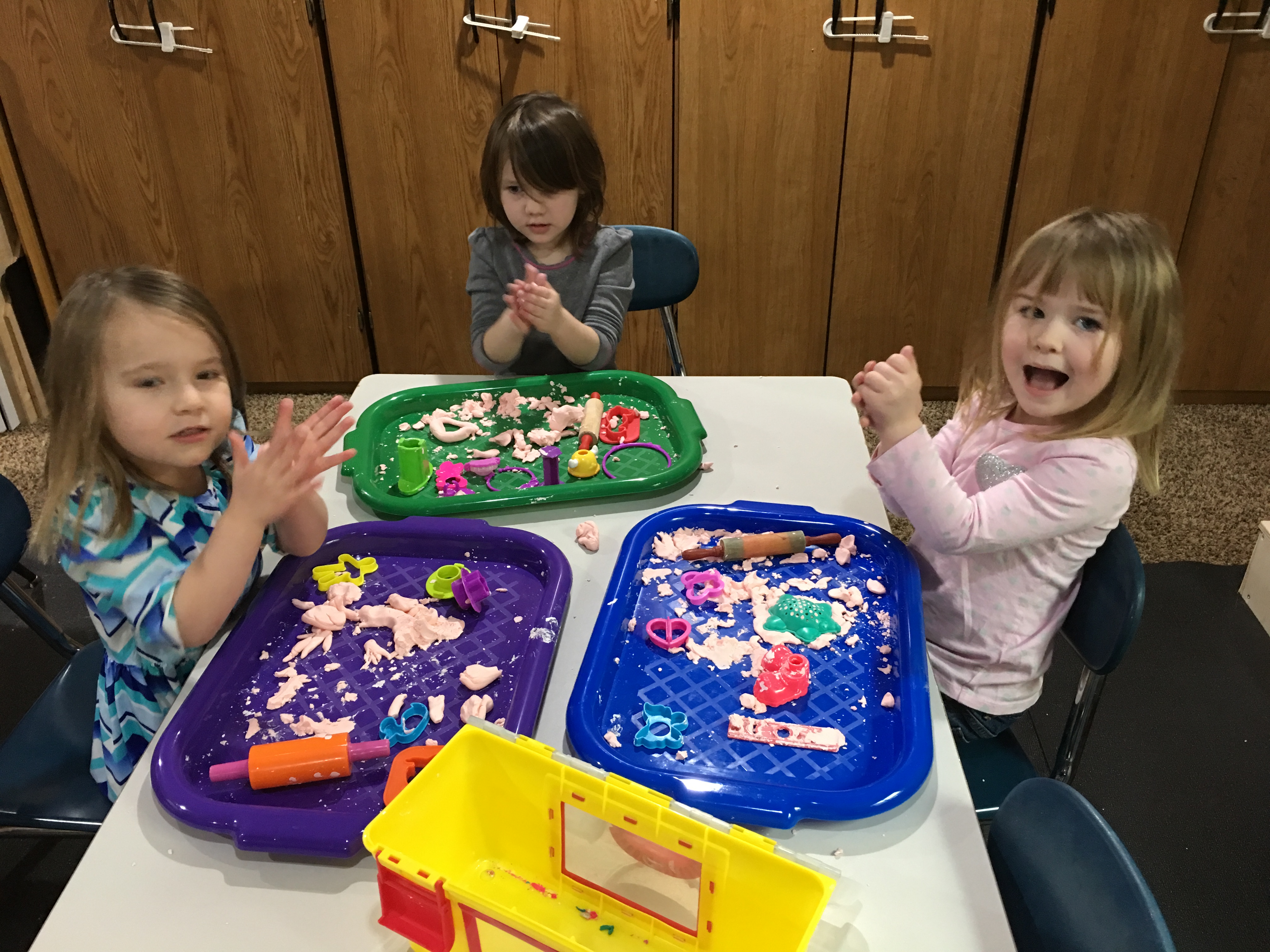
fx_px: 1064
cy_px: 476
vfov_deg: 48.2
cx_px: 635
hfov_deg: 61.7
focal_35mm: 29
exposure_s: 1/8
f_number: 2.2
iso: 80
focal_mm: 4.15
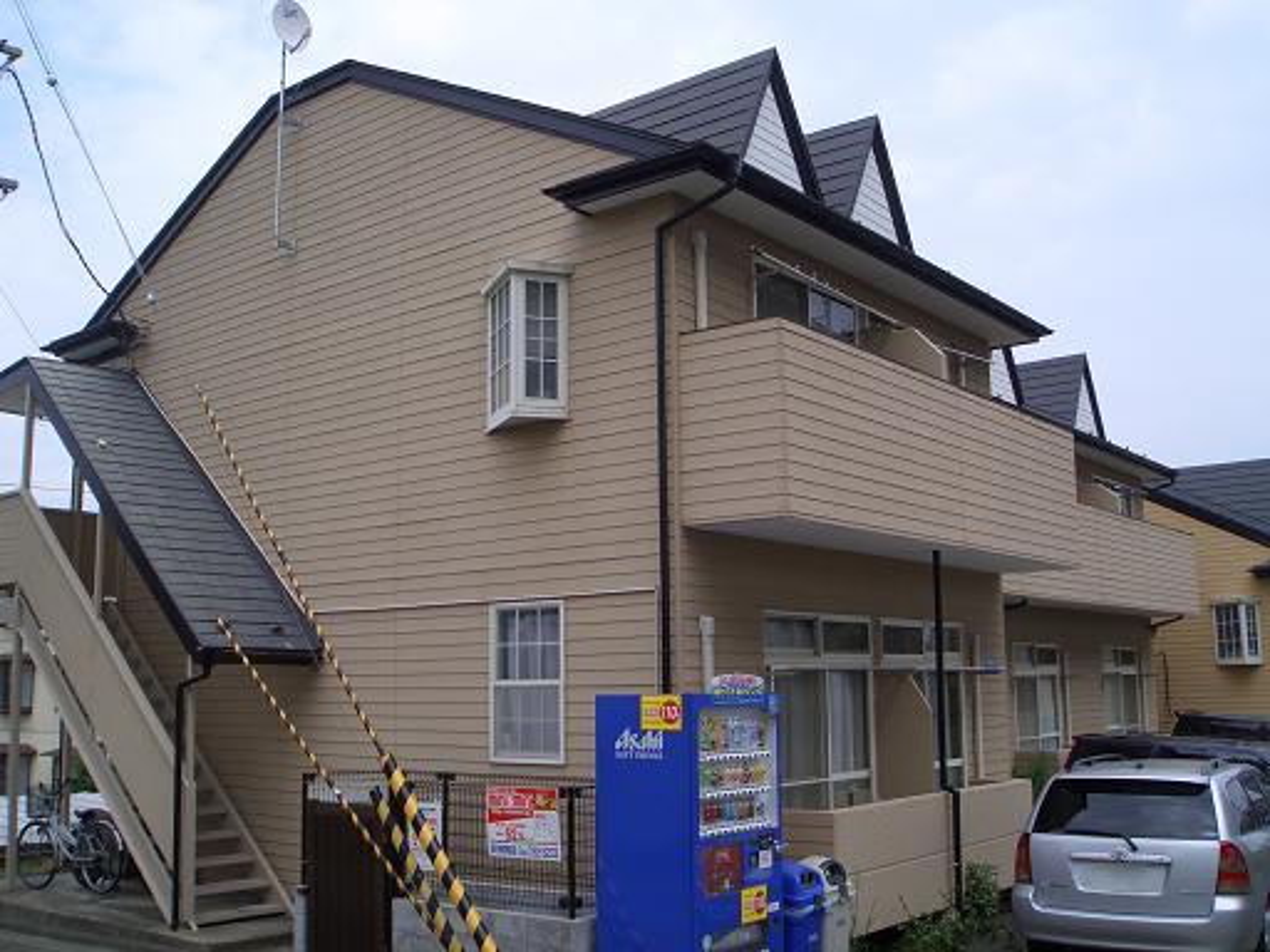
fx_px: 1321
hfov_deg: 51.4
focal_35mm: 36
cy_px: 476
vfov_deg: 39.7
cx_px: 635
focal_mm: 4.8
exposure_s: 1/500
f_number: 4
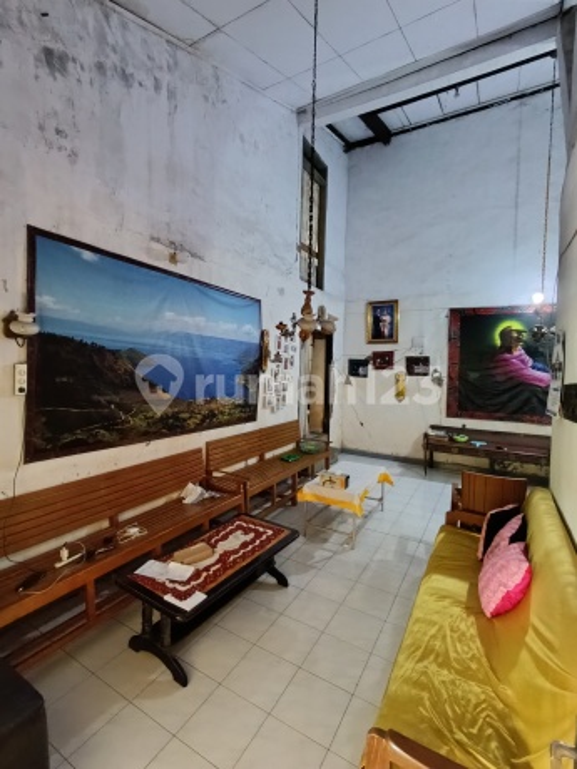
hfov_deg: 78.1
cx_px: 288
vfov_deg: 94.5
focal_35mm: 16
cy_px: 384
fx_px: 356
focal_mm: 1.65
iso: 1000
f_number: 2.2
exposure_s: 1/10
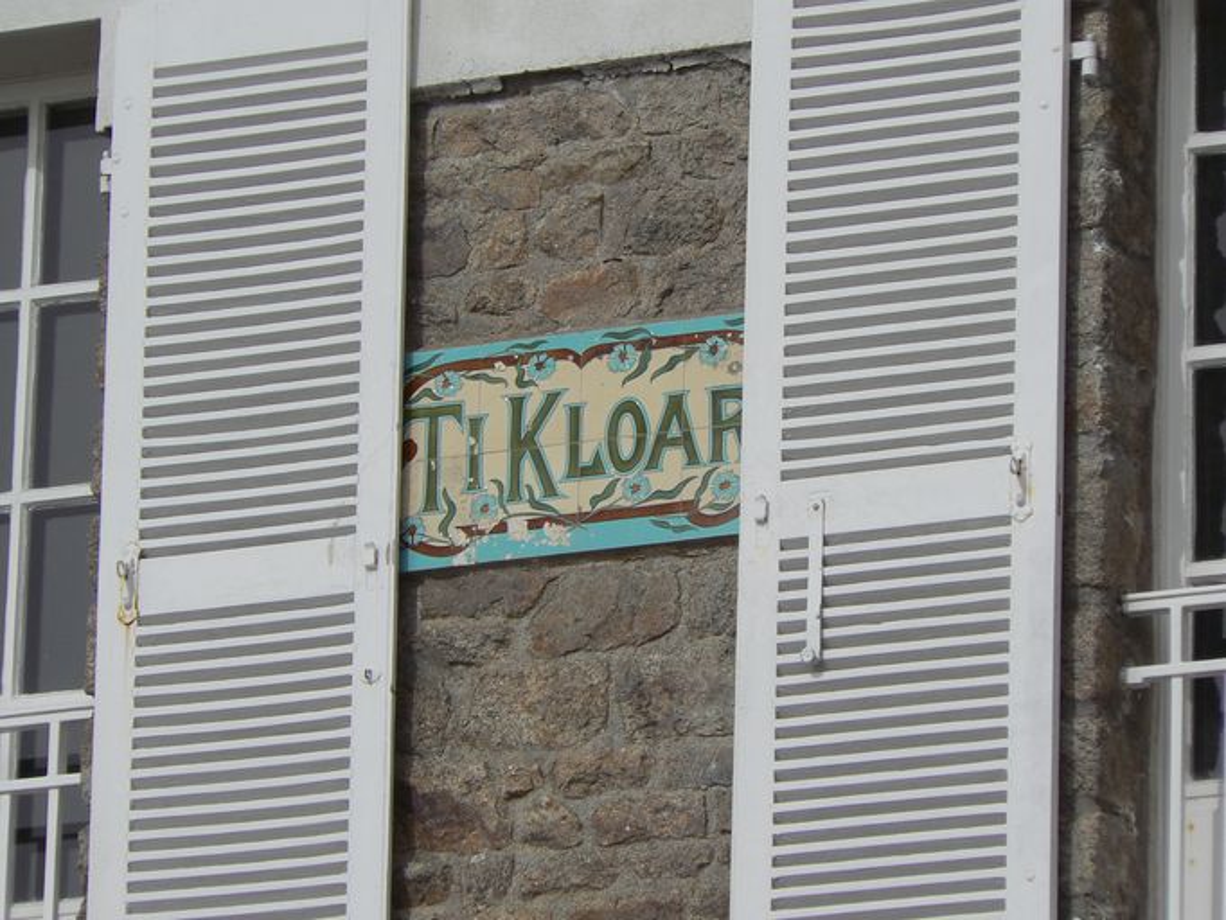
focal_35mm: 306
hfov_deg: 6.5
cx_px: 613
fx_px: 10841
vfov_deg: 4.9
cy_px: 460
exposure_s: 1/800
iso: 80
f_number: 8
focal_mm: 51
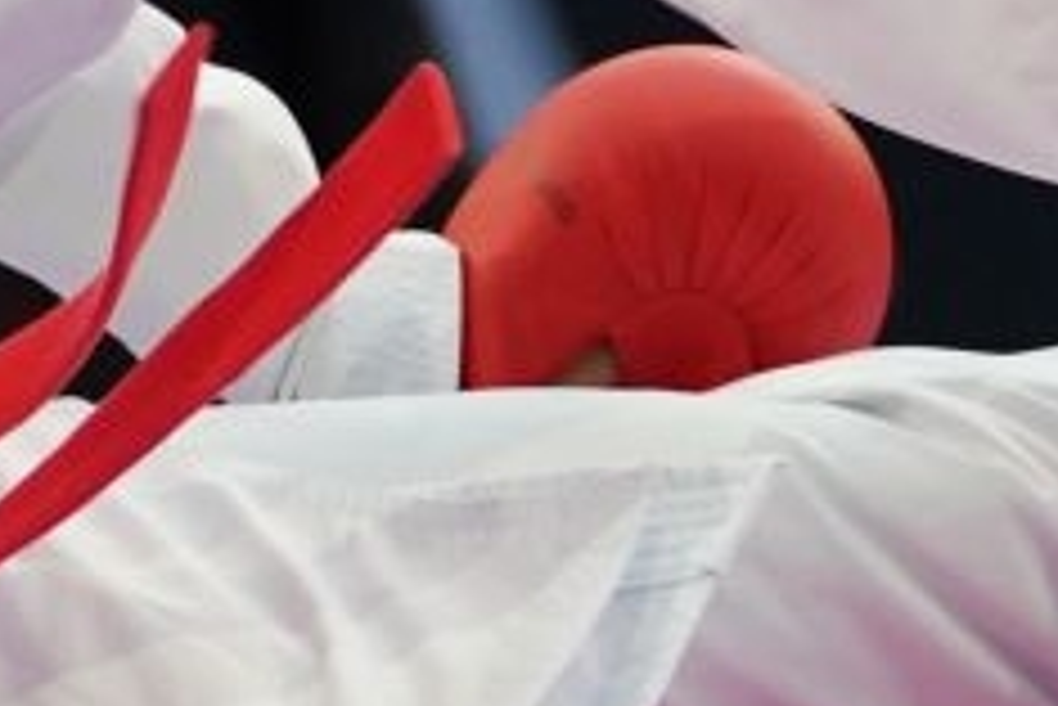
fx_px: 27230
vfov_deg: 1.5
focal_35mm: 926
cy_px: 648
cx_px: 833
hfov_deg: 2.2
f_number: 2.8
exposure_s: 1/1000
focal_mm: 121
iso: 1600
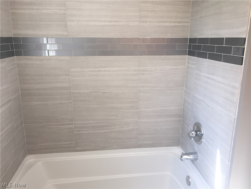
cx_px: 126
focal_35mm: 29
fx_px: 210
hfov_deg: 61.7
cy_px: 94
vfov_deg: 48.2
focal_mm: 4.15
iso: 32
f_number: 2.2
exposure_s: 1/40
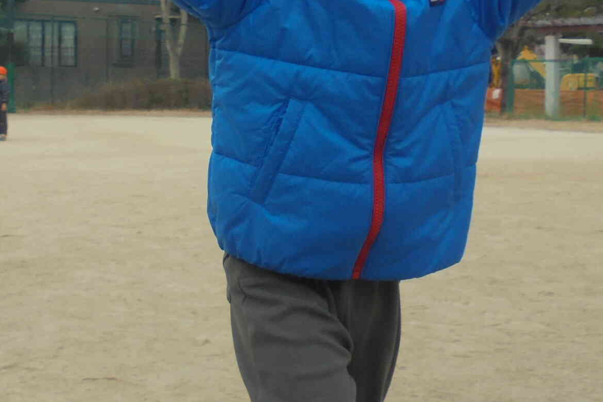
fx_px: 1122
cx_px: 214
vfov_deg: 20.2
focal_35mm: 67
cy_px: 104
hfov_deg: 29.9
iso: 100
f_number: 3.7
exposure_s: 1/250
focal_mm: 5.3
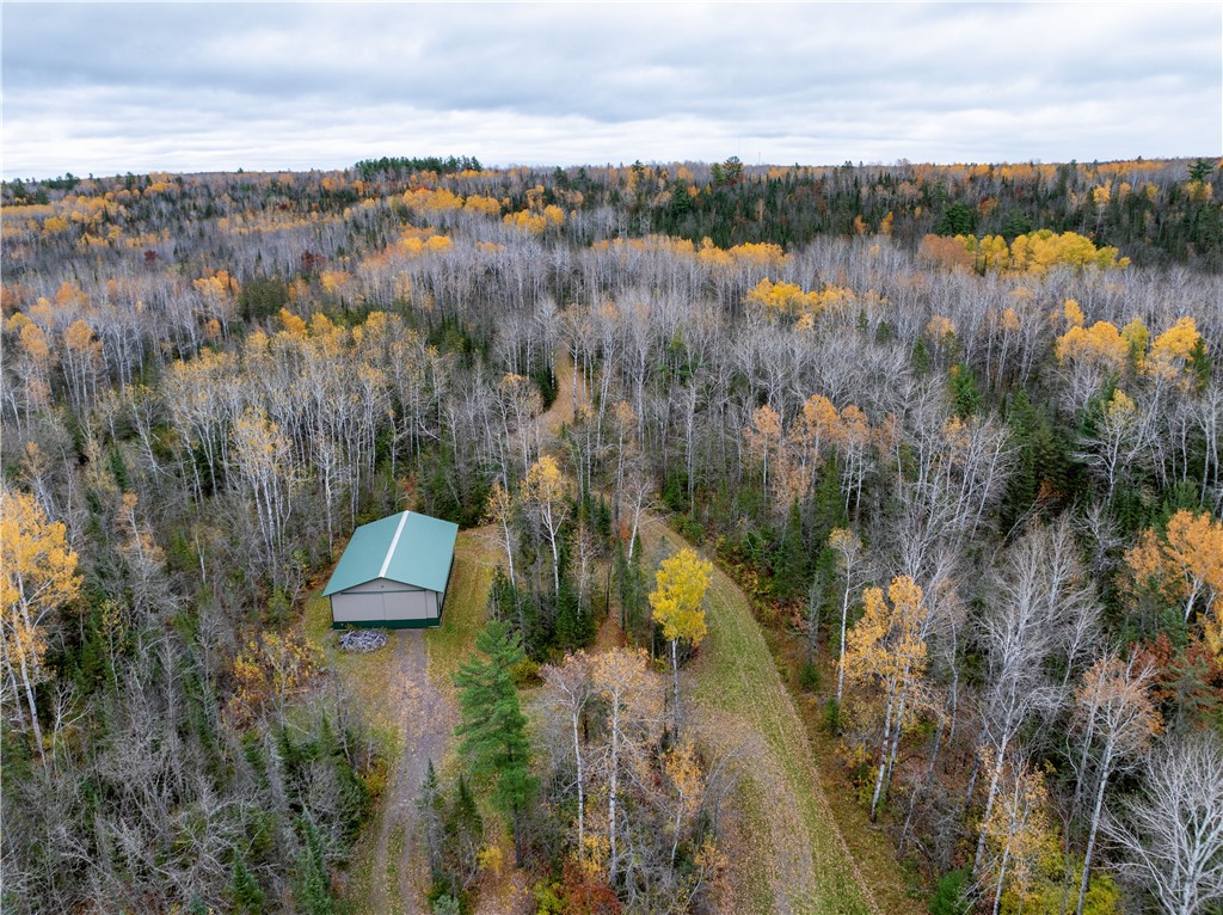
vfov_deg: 56.7
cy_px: 458
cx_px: 612
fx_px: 847
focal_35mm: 24
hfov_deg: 71.6
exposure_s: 1/320
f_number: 2.8
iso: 190
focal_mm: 12.29
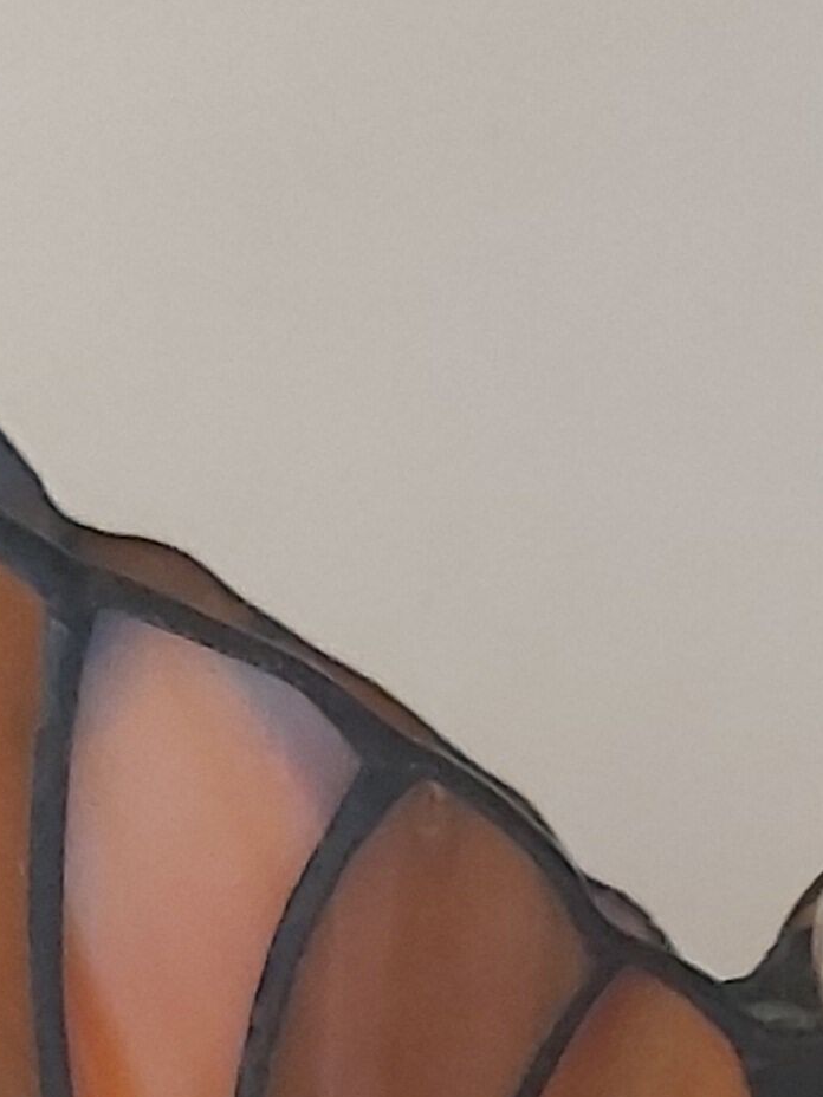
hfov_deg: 12.9
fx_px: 3582
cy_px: 1662
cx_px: 882
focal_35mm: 113
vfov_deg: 15.9
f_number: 1.7
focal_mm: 3.92
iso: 320
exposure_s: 1/33
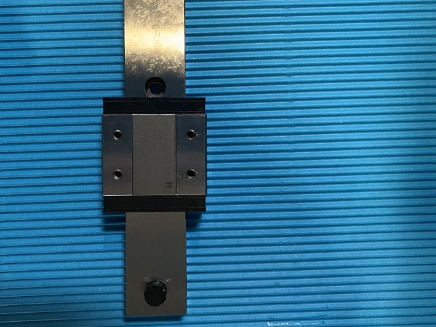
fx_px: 390
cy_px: 144
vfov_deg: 45.3
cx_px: 188
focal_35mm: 31
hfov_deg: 58.2
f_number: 1.8
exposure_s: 1/31
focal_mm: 4.25
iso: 400
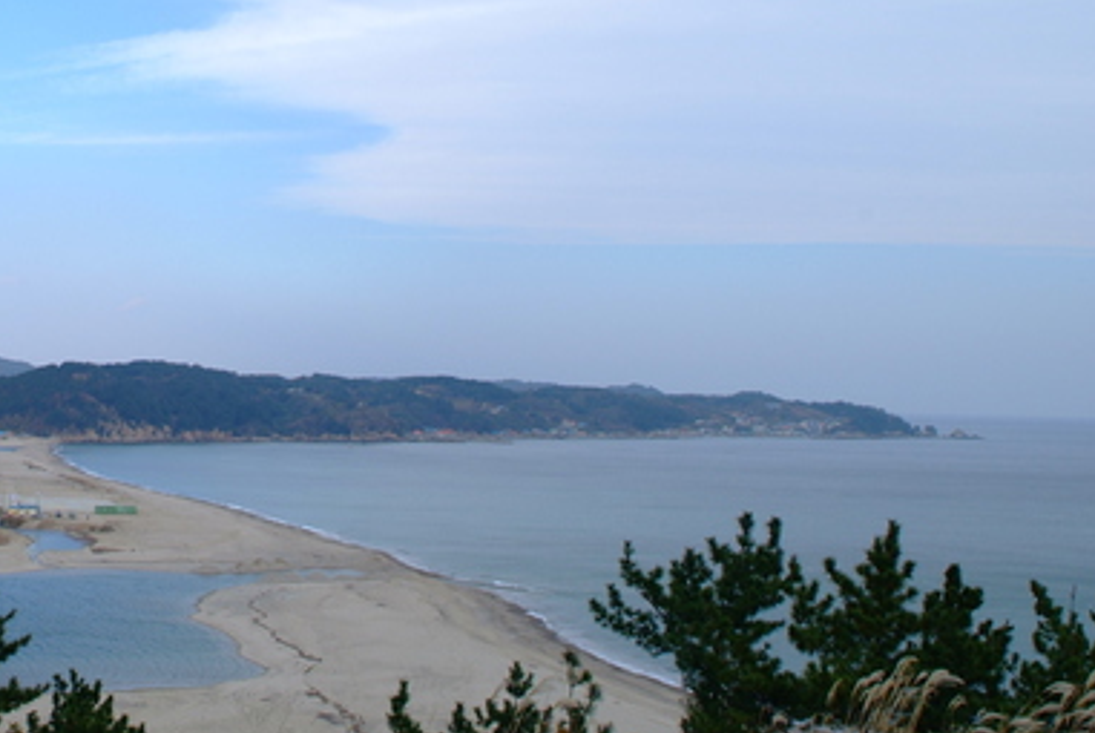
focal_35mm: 55
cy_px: 270
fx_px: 1675
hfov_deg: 34.5
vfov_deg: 24.6
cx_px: 145
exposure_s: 1/180
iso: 100
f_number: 6.7
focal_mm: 20
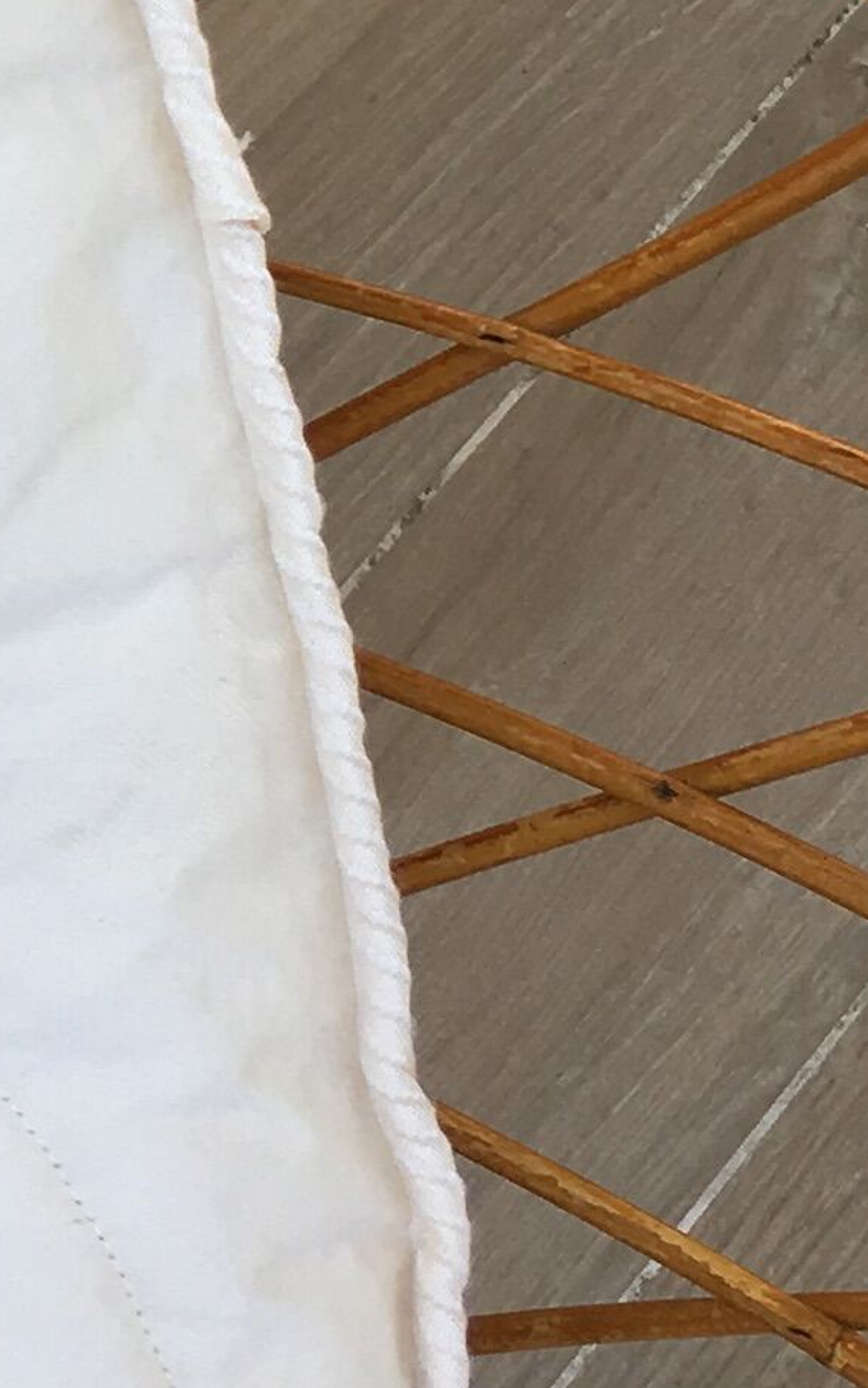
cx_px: -979
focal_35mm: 136
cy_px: 133
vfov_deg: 15.2
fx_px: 5143
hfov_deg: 9.0
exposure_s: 1/124
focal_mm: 4.15
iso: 25
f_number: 2.2
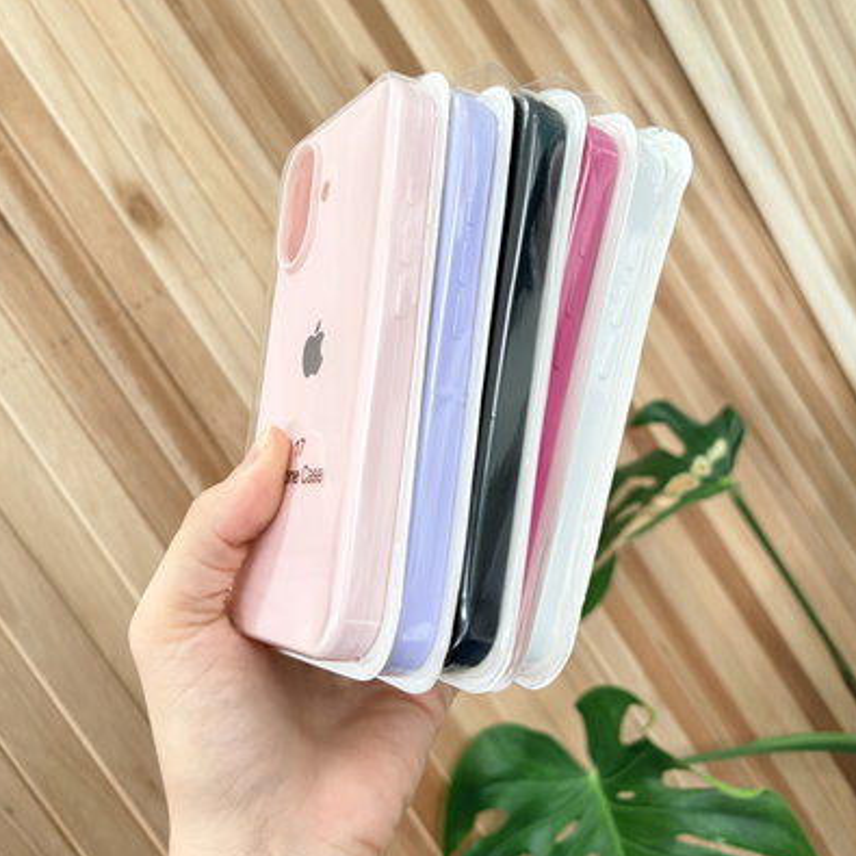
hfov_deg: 52.5
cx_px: 427
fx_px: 867
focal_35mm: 31
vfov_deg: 52.1
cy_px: 330
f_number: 1.6
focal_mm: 5.96
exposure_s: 1/74
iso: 125
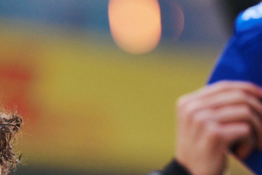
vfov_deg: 5.0
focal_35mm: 275
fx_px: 2002
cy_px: 148
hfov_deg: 7.5
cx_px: 59
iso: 1600
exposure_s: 1/320
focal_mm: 135
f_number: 1.8
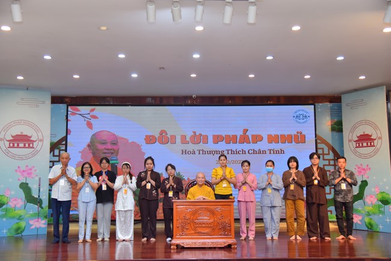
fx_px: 478
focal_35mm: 44
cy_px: 130
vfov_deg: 30.5
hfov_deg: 44.5
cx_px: 196
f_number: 4.5
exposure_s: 1/160
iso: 1250
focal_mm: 44
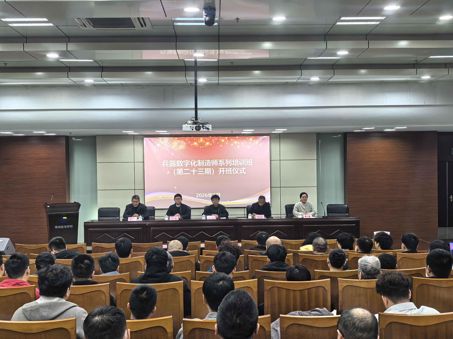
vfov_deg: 36.8
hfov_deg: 47.9
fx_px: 510
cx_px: 226
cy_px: 170
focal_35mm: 39
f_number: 4
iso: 200
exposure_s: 1/60
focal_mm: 8.5
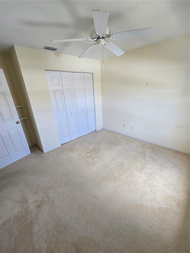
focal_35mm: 13
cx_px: 95
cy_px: 126
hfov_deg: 89.9
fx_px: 95
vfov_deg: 106.2
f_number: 2.2
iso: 64
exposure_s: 1/60
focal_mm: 2.2
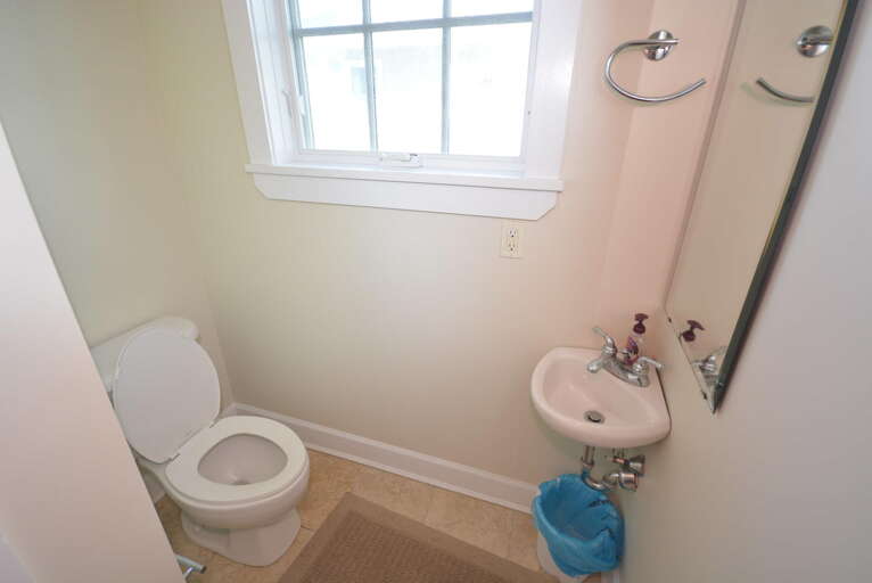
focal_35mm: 15
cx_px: 436
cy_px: 292
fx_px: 364
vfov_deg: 77.4
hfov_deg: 100.3
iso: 400
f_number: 4
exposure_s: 1/60
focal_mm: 10
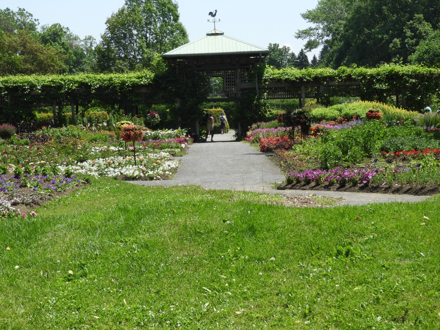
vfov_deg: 11.0
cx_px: 220
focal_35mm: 135
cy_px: 165
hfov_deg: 14.6
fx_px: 1716
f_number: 5
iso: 100
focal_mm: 24.2
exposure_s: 1/400
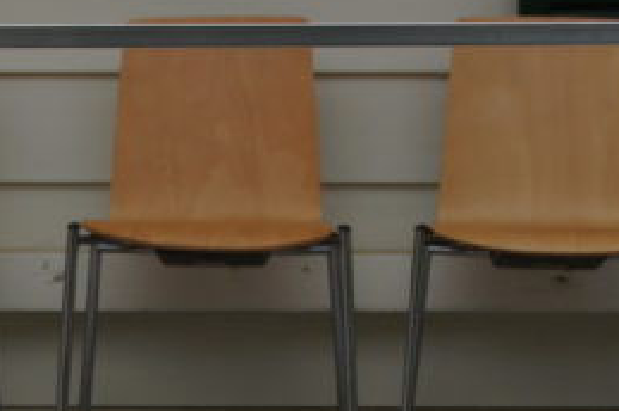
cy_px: 740
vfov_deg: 4.2
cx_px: -81
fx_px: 5598
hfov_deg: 6.3
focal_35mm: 326
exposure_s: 1/200
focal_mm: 55
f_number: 8
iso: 200
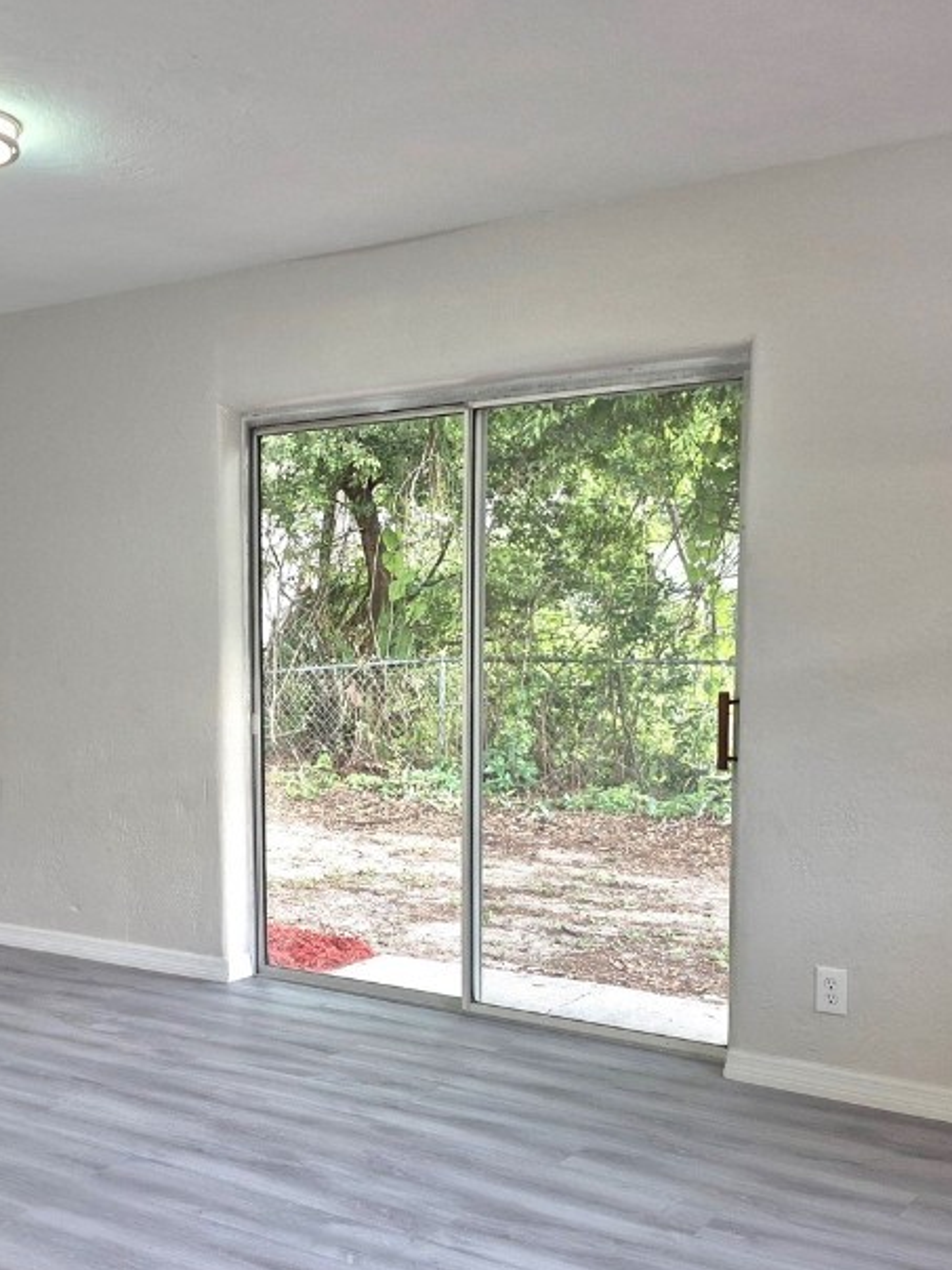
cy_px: 740
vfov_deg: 47.7
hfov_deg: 36.1
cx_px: 252
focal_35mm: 39
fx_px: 1430
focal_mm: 5.4
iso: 640
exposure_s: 1/60.2
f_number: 1.8
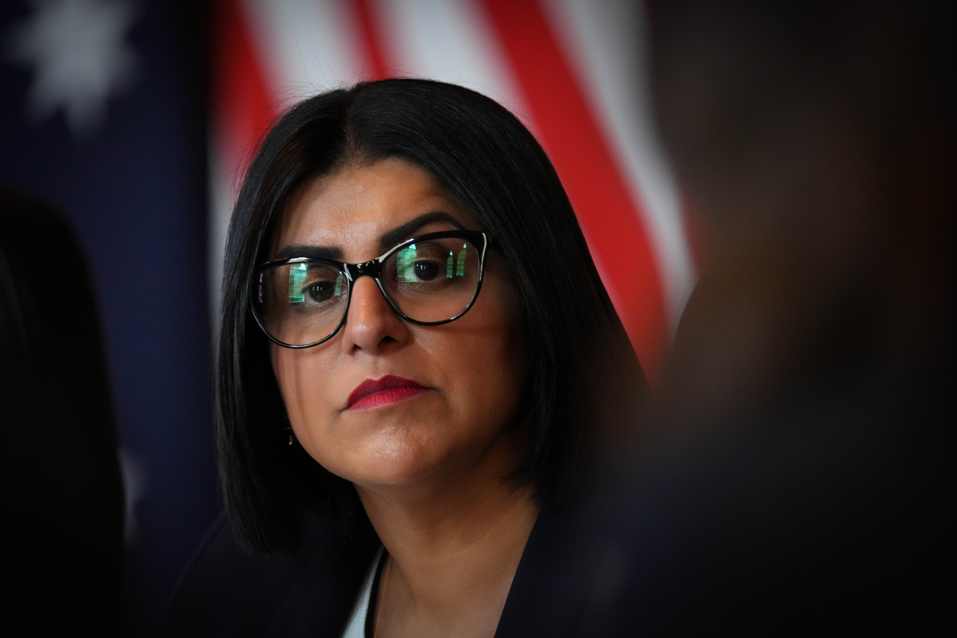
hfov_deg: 3.4
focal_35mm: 600
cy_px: 319
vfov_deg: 2.3
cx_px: 478
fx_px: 15949
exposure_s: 1/80
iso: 6400
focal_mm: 600
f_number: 6.3
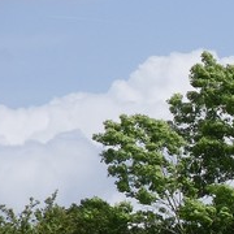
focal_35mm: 510
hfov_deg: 3.4
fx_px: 3900
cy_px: 172
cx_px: 443
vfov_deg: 3.4
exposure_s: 1/534
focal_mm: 26.6
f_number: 5.1
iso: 80
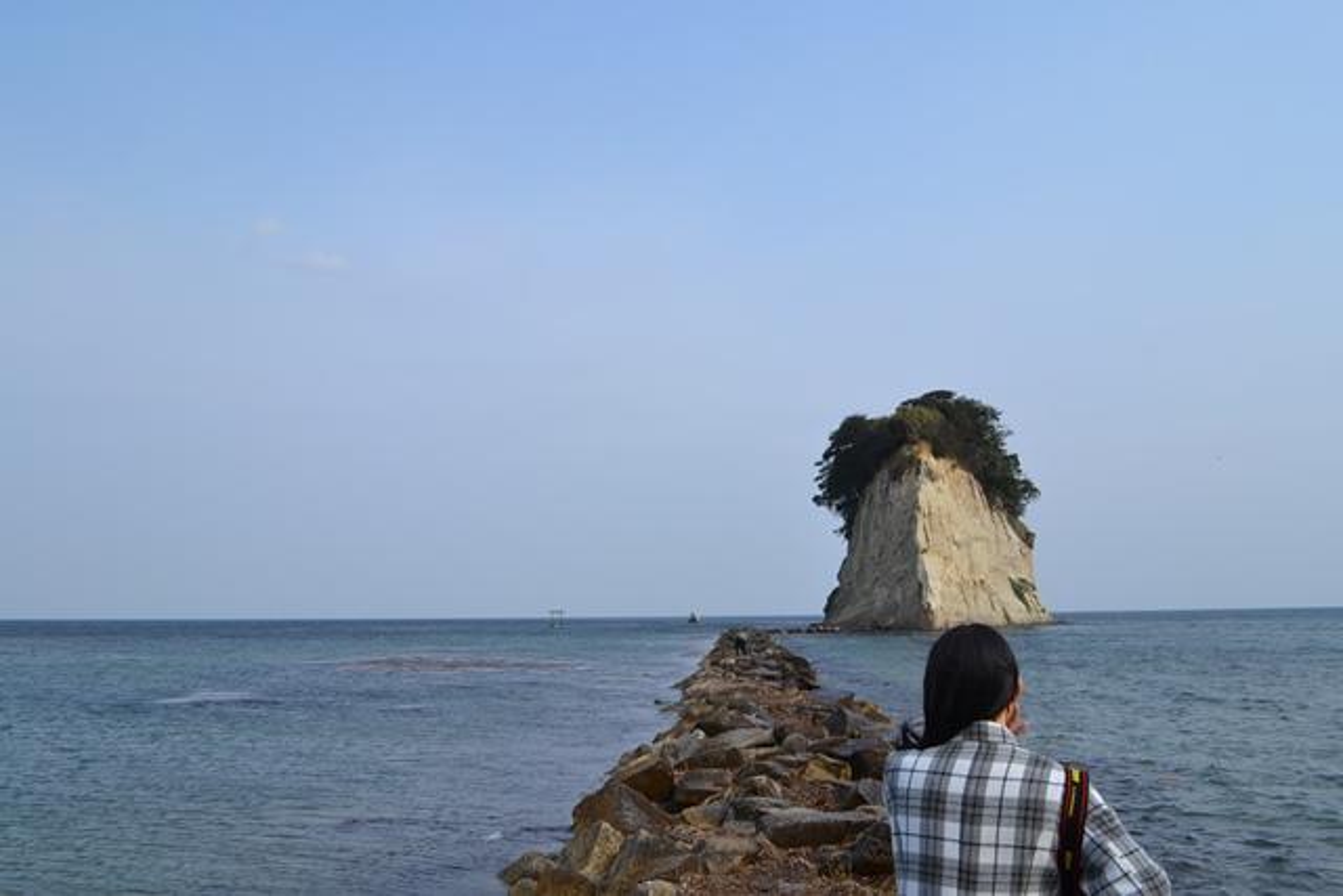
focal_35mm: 30
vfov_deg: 43.6
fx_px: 1119
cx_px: 672
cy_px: 448
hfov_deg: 61.9
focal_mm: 20
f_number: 8
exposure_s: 1/250
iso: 100
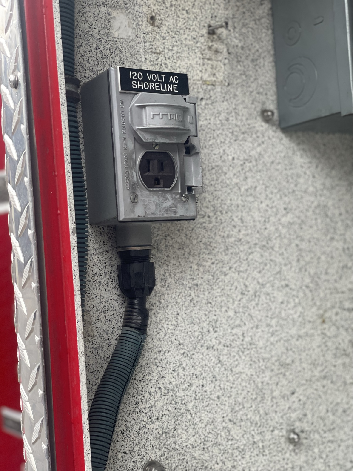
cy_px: 236
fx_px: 707
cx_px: 176
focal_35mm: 52
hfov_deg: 28.0
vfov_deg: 36.8
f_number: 2
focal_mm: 6
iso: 125
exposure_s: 1/122
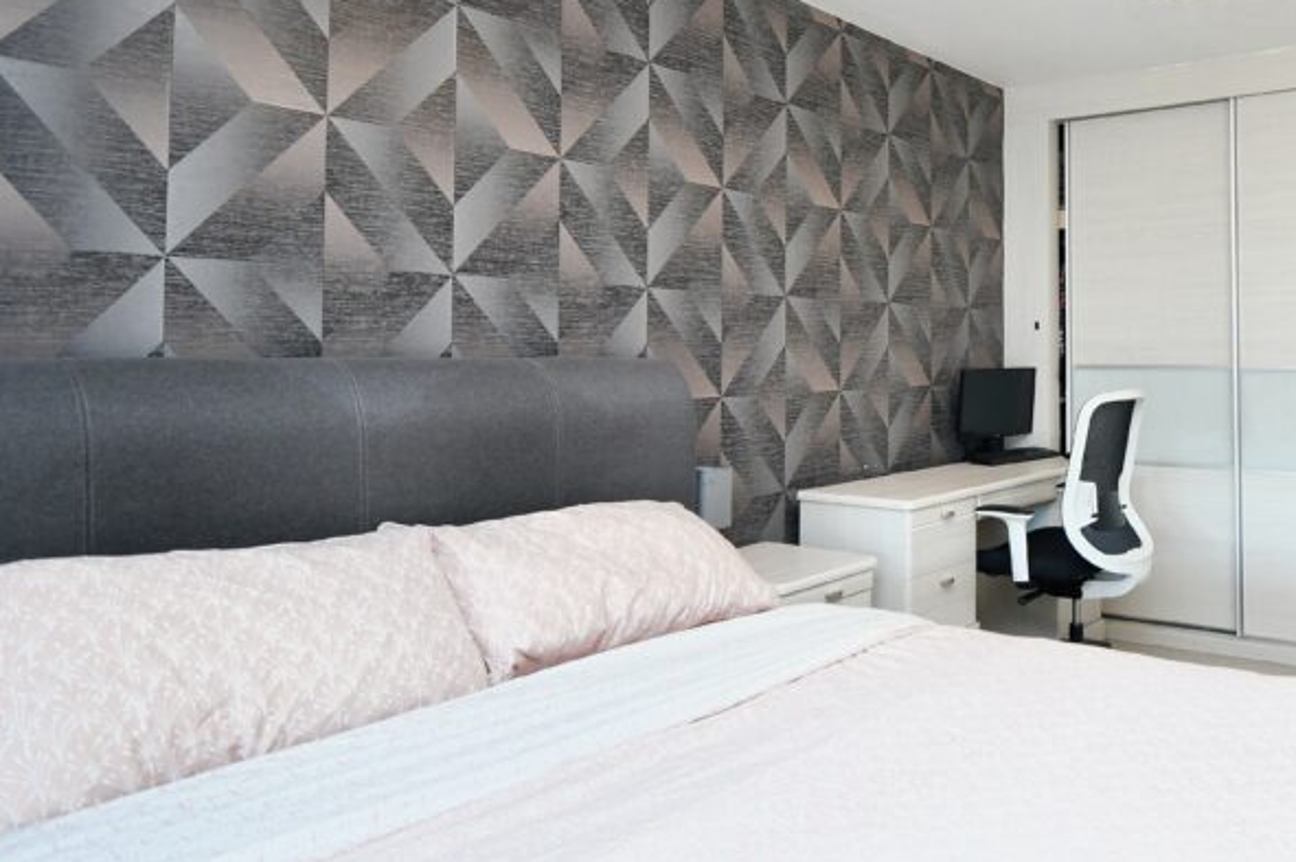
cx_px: 1070
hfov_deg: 62.4
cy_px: 318
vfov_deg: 49.0
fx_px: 935
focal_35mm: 26
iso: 560
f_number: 4.5
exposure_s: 1/50
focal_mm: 10
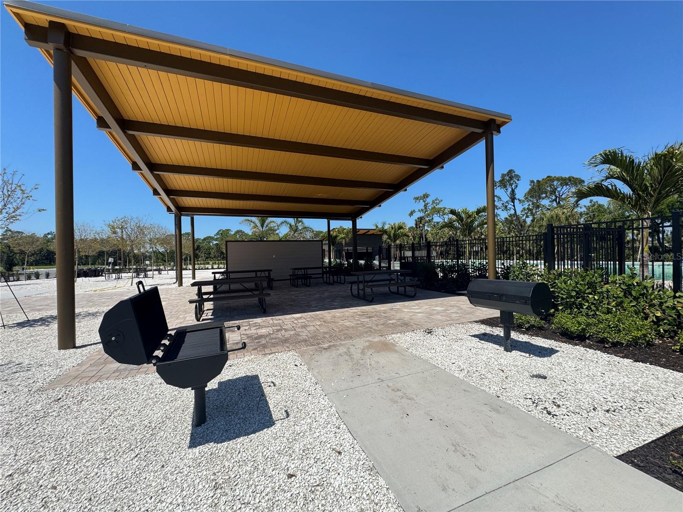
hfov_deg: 102.1
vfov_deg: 85.7
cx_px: 342
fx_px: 276
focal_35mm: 14
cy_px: 256
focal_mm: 2.22
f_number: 2.2
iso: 50
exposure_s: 1/2415
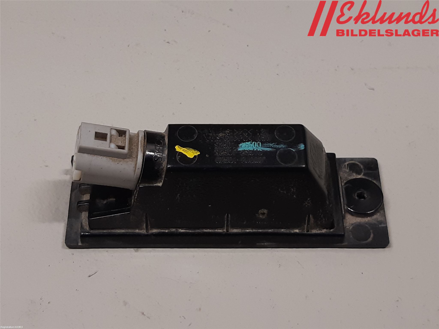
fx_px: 330
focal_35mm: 26
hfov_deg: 67.3
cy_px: 164
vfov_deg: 53.1
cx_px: 220
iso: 100
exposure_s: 1/50
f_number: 1.7
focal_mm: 3.93
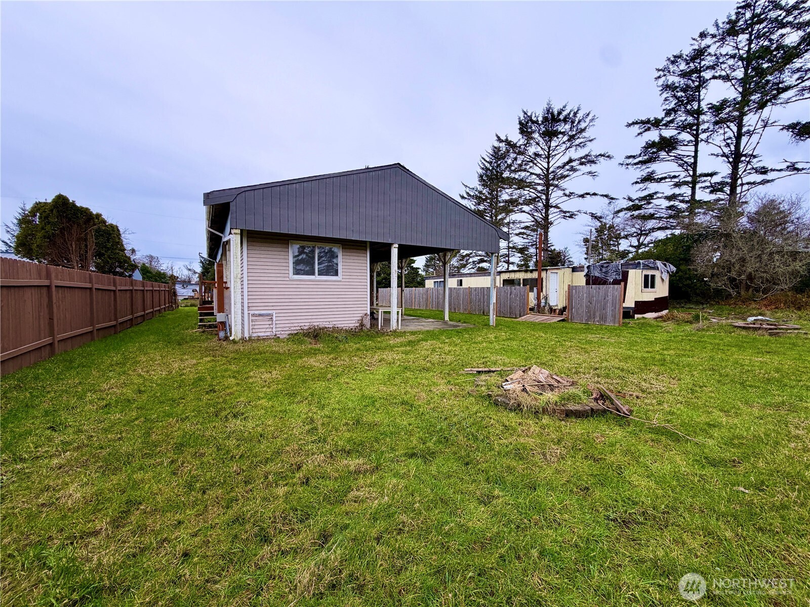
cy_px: 304
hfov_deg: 102.1
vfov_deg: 85.7
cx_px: 405
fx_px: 328
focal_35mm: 14
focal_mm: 2.22
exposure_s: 1/502
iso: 50
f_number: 2.2
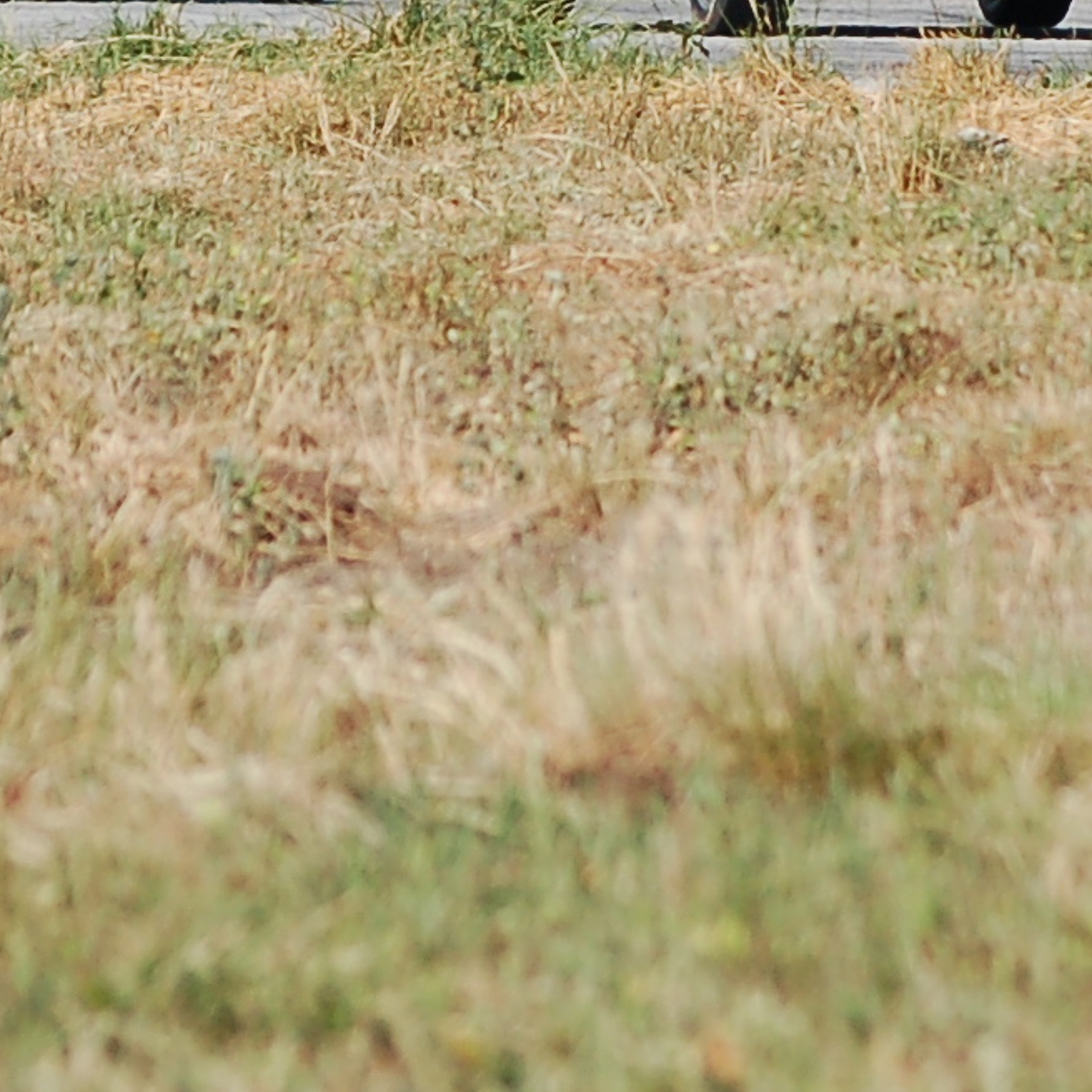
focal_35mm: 613
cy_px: -225
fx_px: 21876
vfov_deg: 2.9
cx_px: 1060
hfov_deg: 2.9
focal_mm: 105
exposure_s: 1/1250
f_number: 5
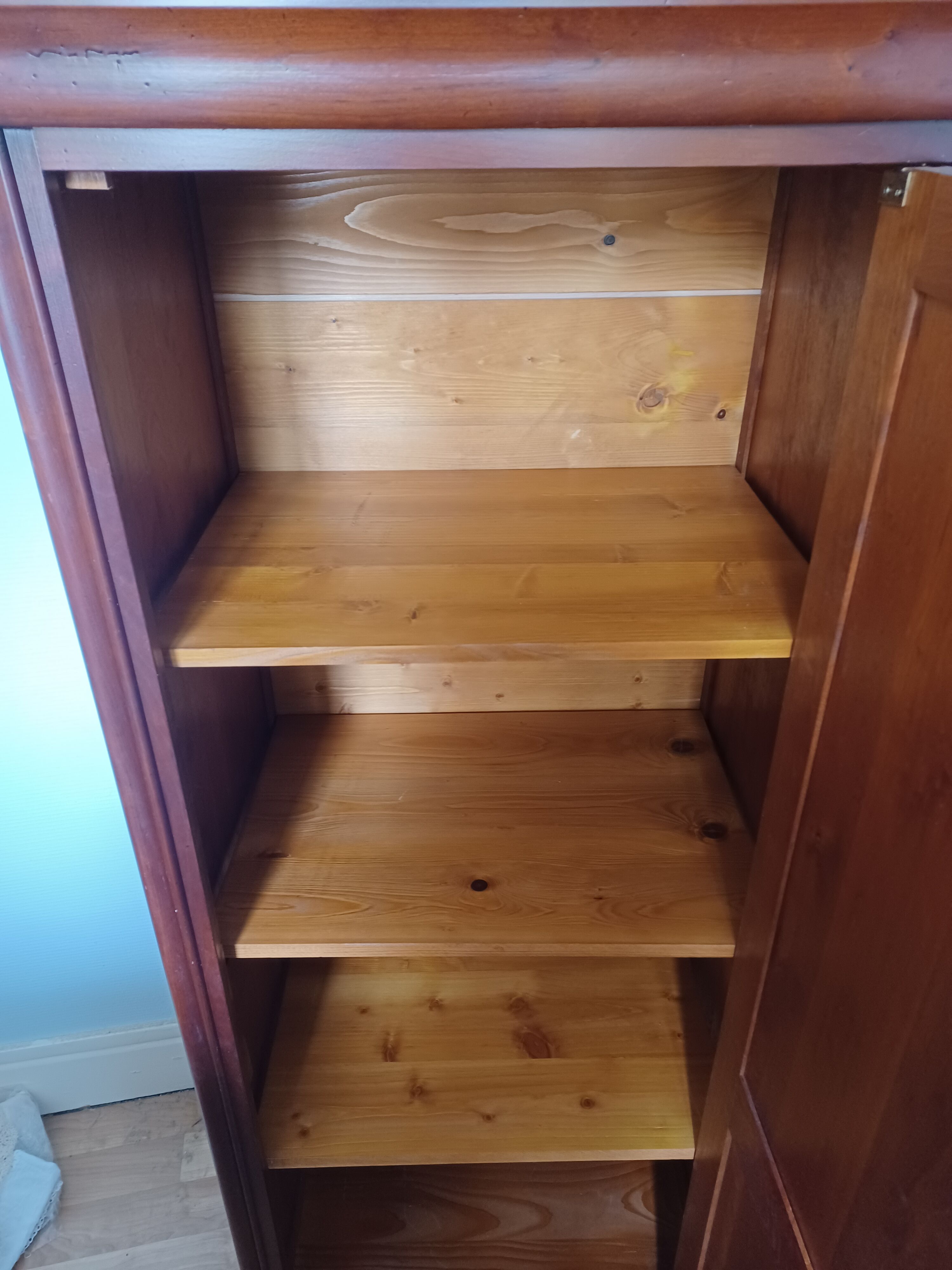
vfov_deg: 69.4
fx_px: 917
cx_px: 476
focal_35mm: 25
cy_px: 635
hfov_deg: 54.9
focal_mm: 4.6
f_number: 1.8
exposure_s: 1/33.3
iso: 400
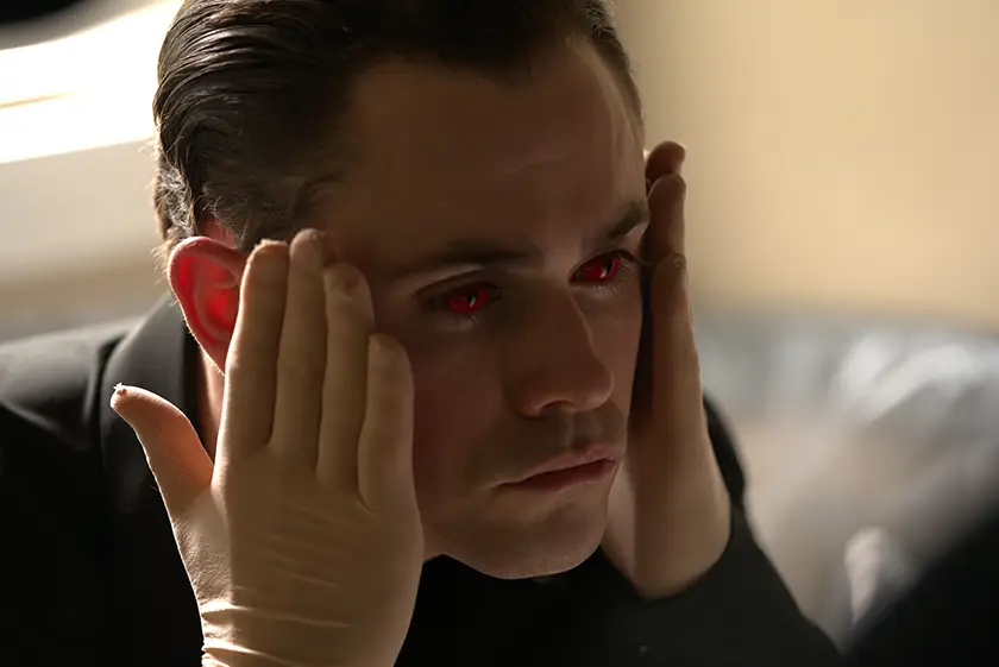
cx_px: 500
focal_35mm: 142
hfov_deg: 14.4
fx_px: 3942
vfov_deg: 9.7
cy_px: 334
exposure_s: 1/125
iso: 400
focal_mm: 142
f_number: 3.5
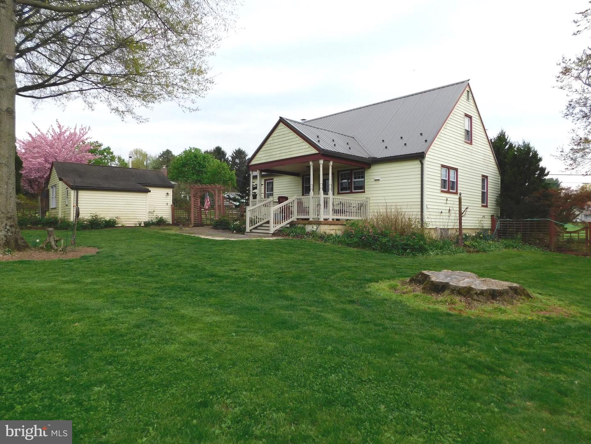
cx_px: 296
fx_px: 393
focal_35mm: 23
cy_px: 222
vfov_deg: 58.9
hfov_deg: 73.9
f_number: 3
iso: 125
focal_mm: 4
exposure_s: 1/400
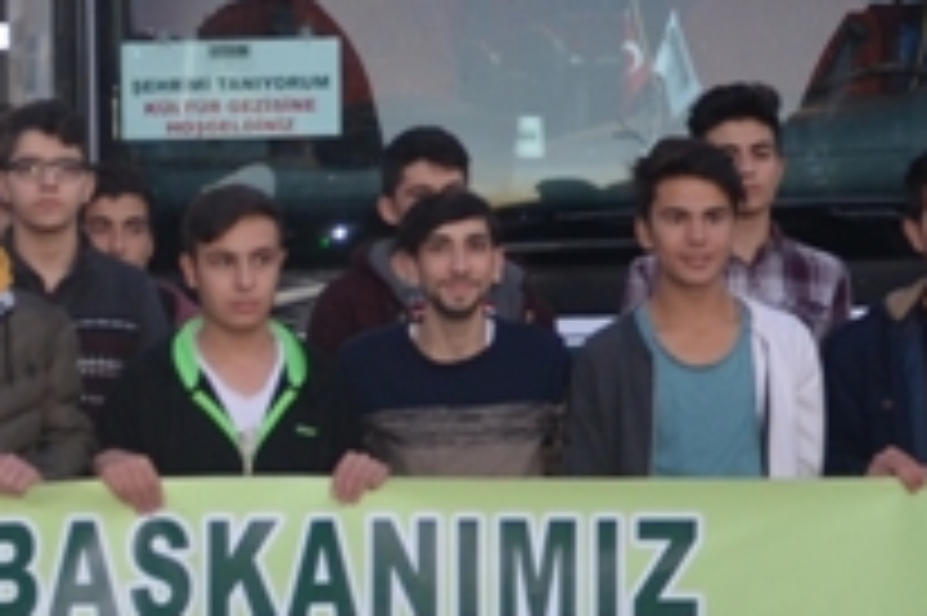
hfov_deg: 14.6
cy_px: 288
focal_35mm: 134
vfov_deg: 10.2
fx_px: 3448
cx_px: -320
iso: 400
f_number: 3.5
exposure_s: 1/60
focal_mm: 18
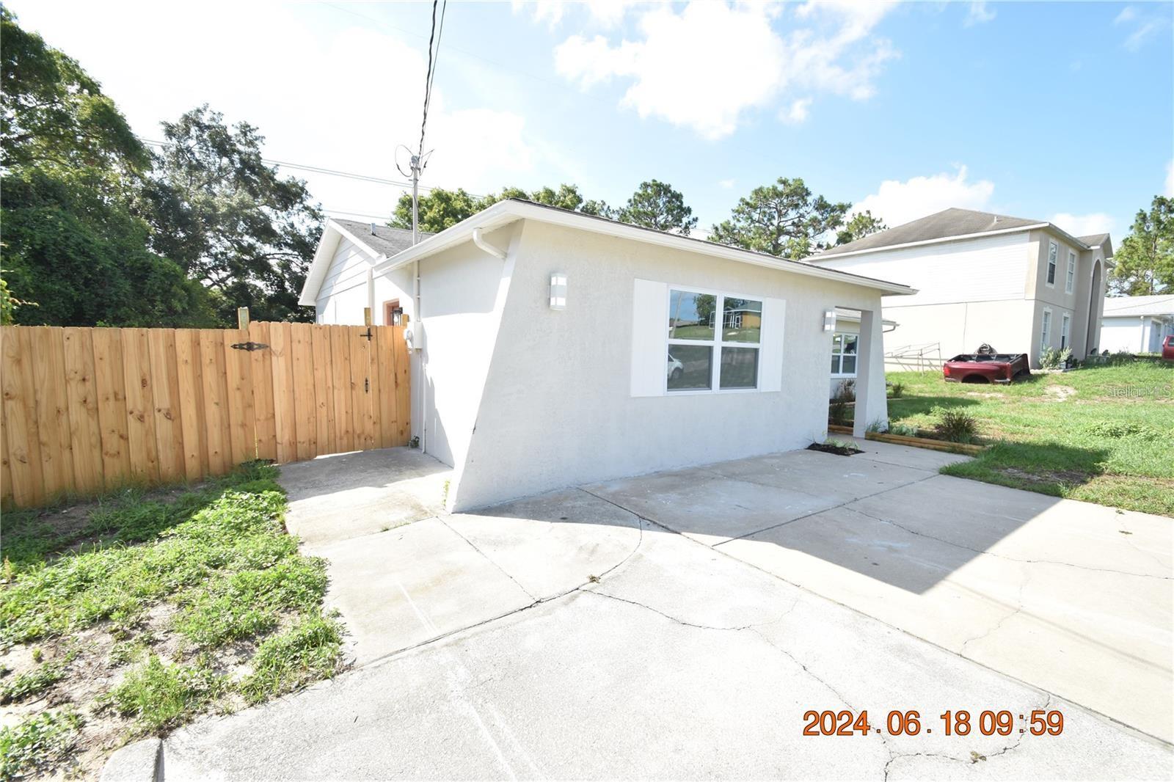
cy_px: 391
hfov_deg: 100.4
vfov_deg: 77.3
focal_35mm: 15
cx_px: 587
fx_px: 489
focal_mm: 10
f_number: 8
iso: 220
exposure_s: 1/250
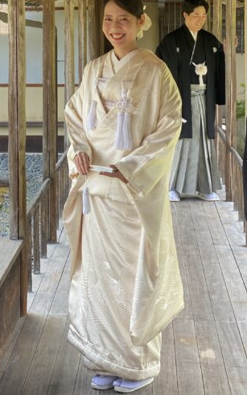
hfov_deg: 12.9
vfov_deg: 20.3
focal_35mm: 101
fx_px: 1087
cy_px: 69
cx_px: 62
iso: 32
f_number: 2
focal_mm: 6
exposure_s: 1/122
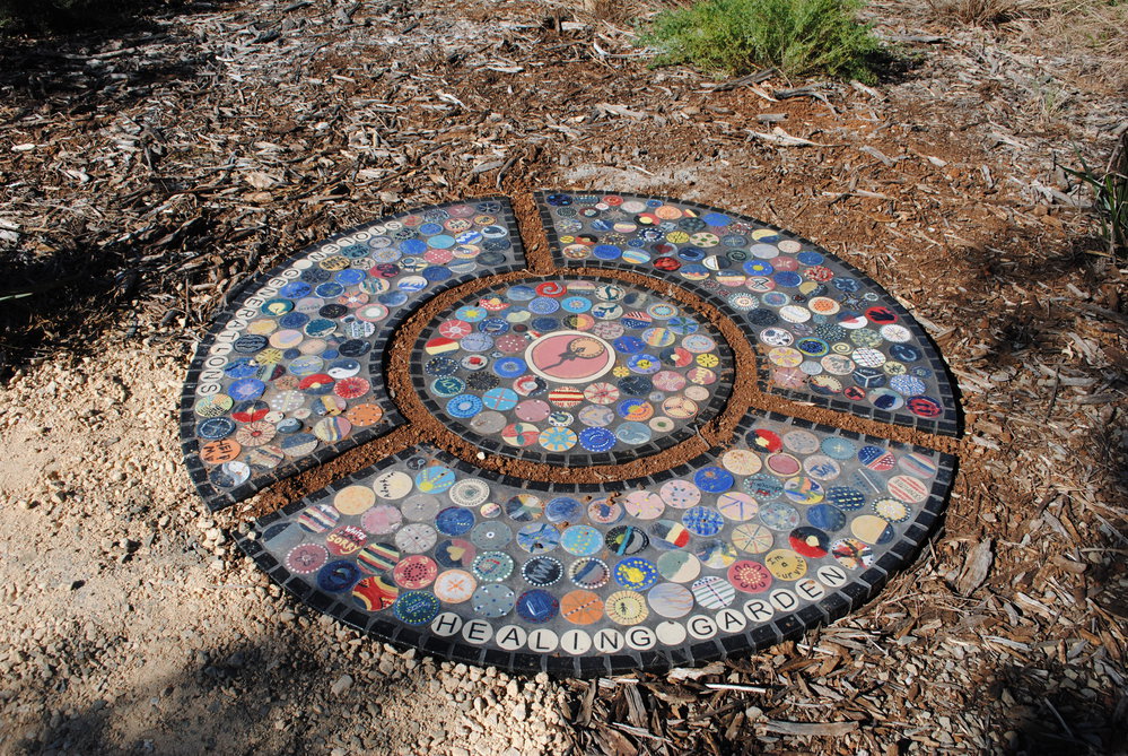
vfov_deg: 43.7
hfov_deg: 61.9
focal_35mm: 30
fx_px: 941
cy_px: 378
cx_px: 564
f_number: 8
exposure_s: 1/250
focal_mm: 20
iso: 100
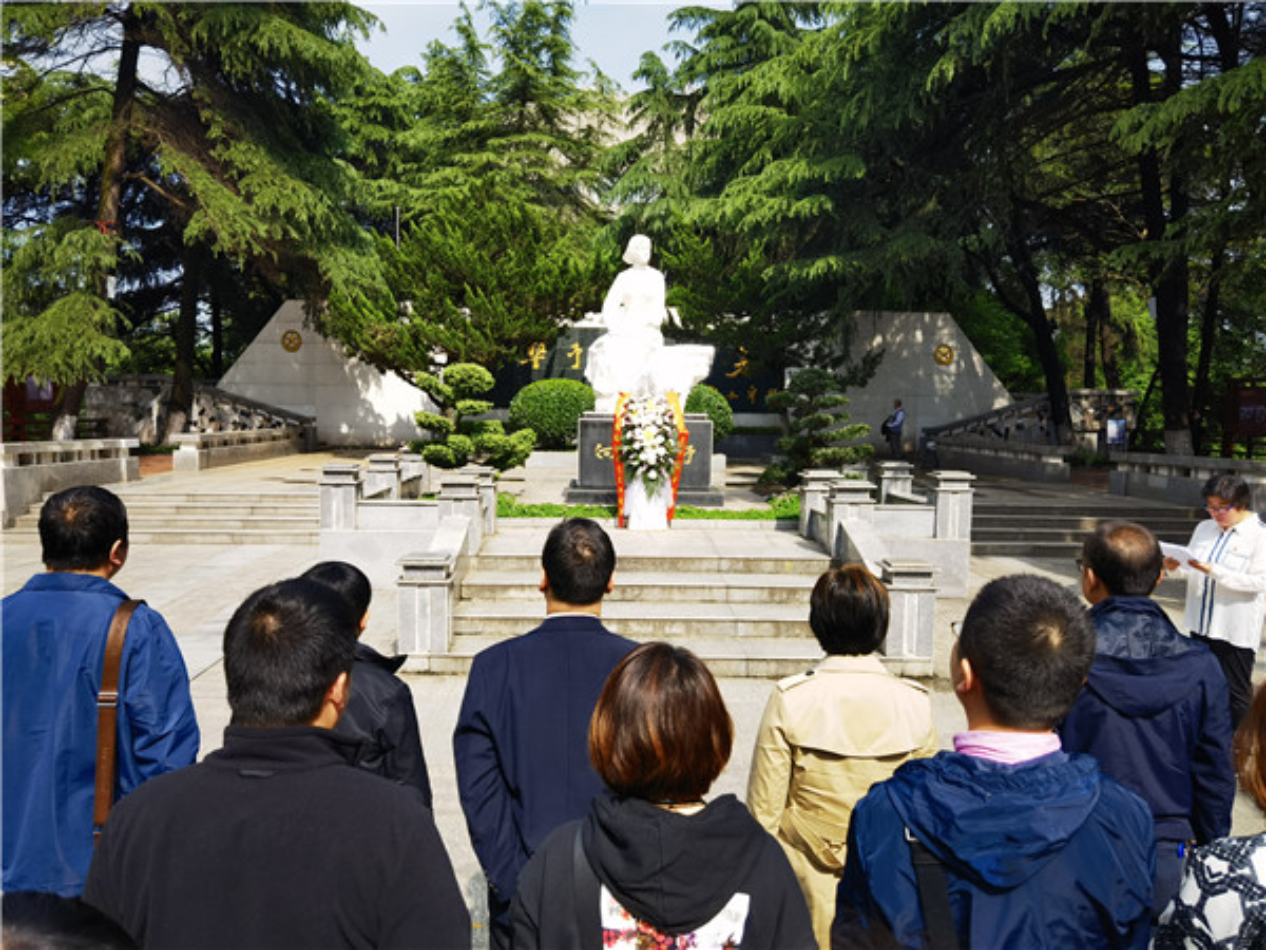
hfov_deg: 65.3
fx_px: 987
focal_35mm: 27
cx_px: 633
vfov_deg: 51.4
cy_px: 475
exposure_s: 1/1821
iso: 50
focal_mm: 6.67
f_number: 1.9
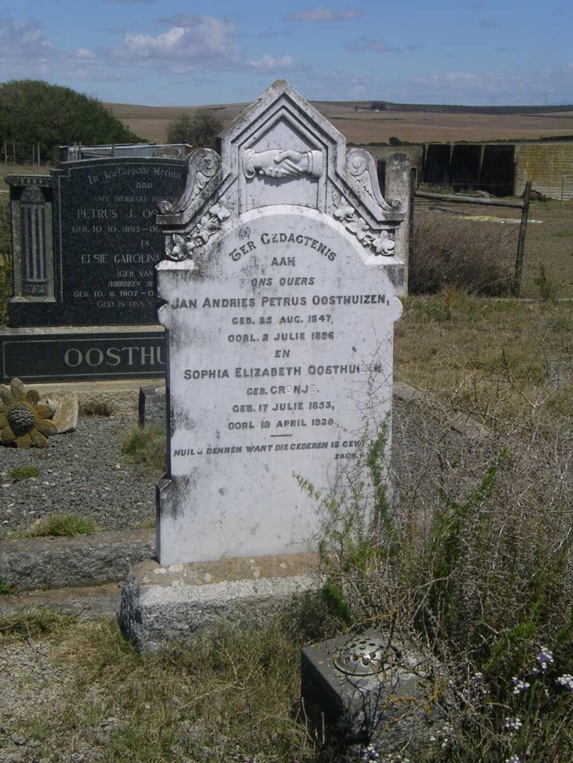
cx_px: 286
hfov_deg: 23.3
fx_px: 1390
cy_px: 382
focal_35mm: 63
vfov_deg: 30.7
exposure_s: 1/320
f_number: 8.1
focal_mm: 9.8
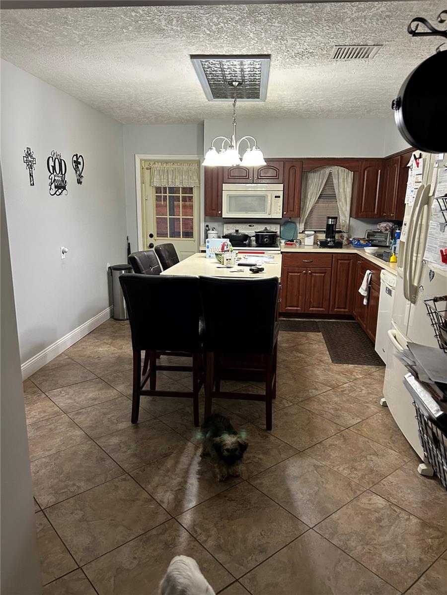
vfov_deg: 67.3
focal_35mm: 26
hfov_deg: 53.1
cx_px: 224
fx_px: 448
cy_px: 298
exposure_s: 1/60
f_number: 1.5
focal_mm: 5.7
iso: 250
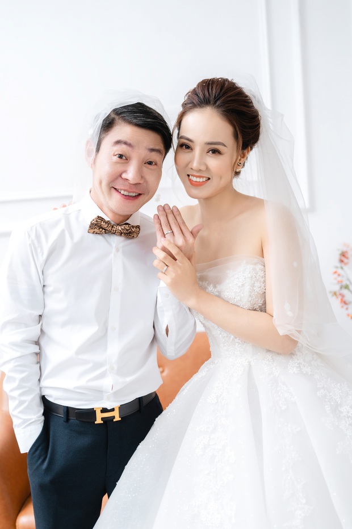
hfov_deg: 27.0
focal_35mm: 50
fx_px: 734
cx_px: 176
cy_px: 264
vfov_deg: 39.6
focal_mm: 50
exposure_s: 1/125
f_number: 2.8
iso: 800
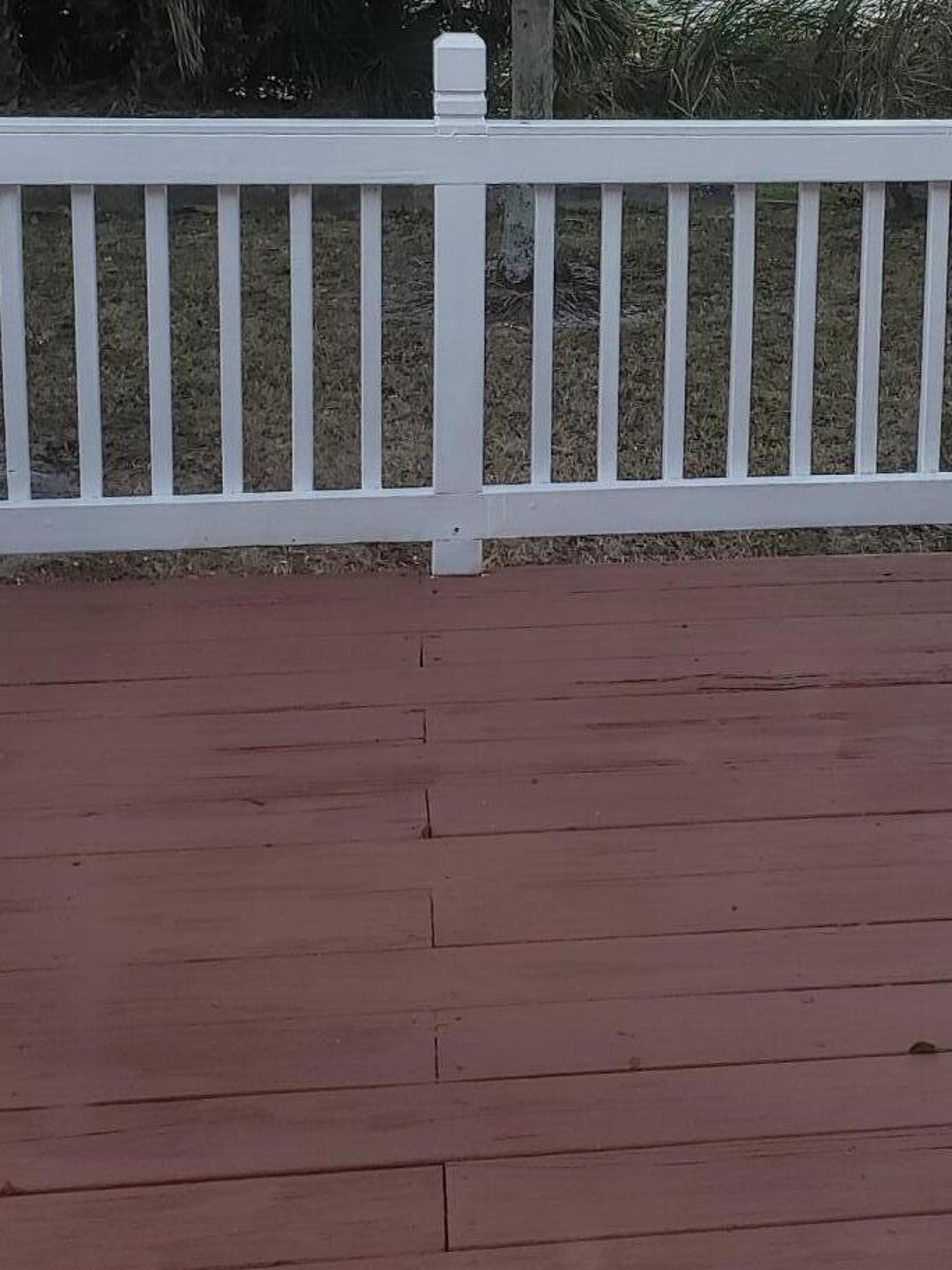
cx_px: 749
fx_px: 2090
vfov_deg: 32.6
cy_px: 199
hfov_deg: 25.3
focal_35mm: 57
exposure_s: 1/120
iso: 100
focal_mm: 4.3
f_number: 2.4
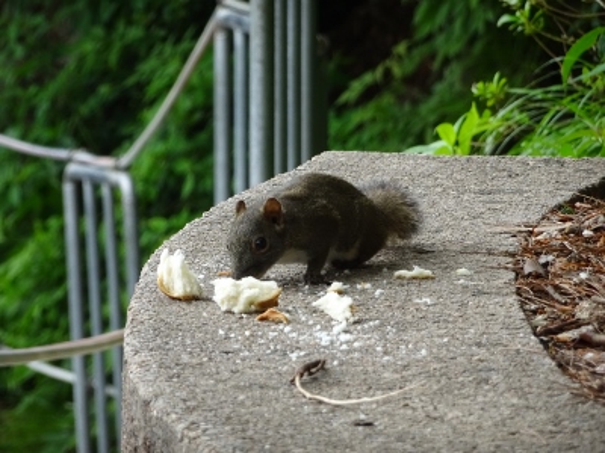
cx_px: 302
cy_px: 226
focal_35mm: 316
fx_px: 5523
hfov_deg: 6.3
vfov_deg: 4.7
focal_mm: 54.04
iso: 320
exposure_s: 1/250
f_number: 6.3
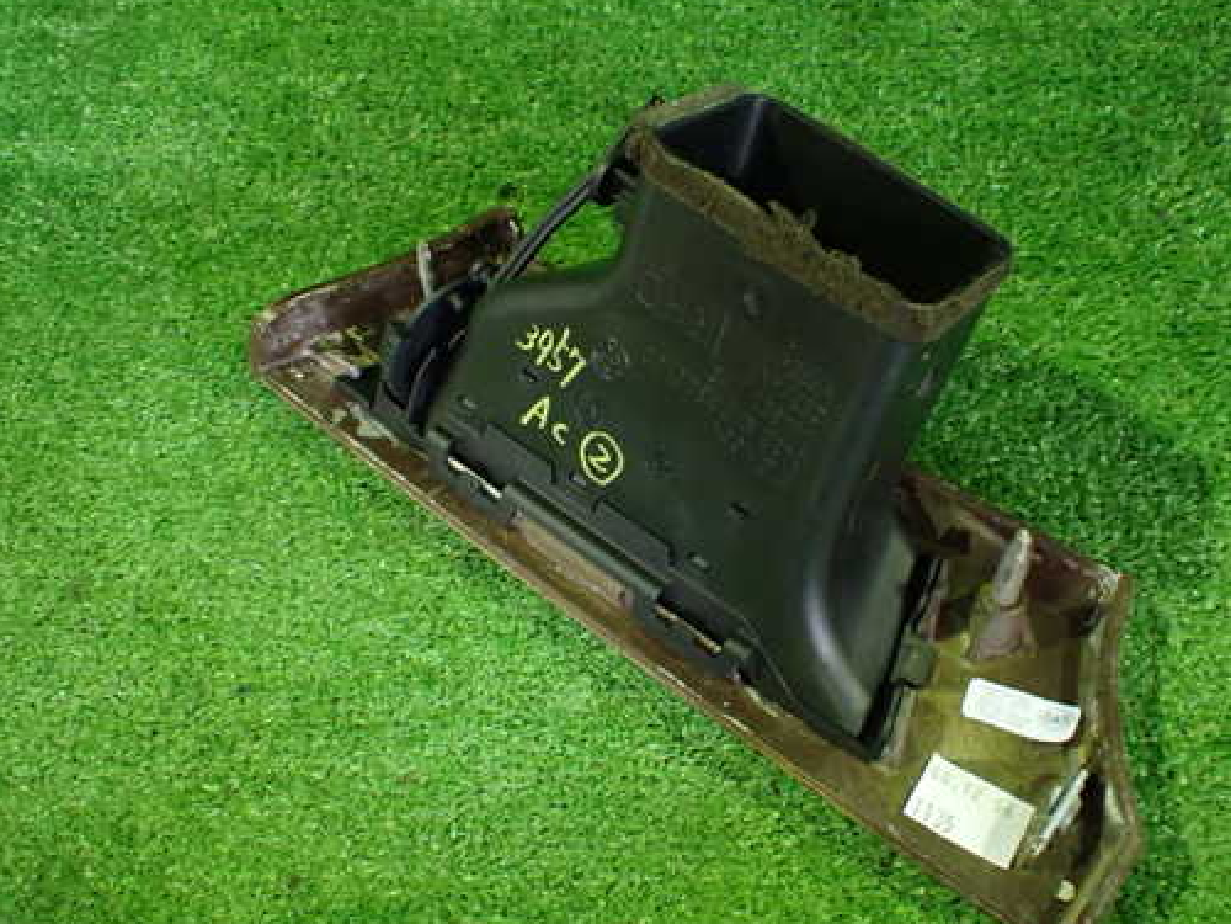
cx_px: 714
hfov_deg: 51.1
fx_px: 1280
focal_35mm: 36
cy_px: 483
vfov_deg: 39.6
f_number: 2.3
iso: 800
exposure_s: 1/30
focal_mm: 5.4
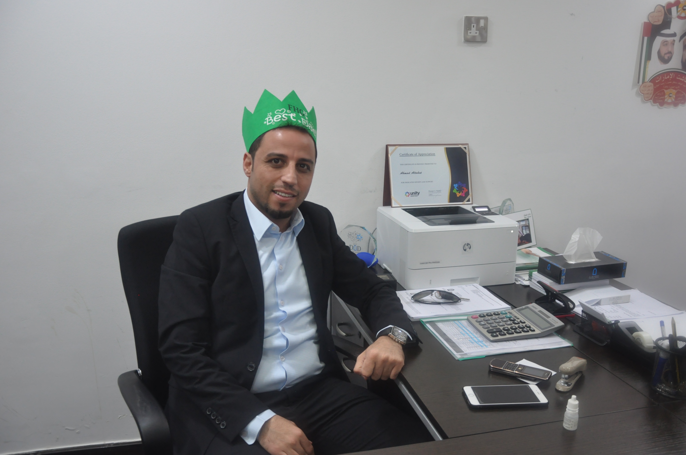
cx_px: 343
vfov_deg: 41.6
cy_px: 228
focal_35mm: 32
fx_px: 600
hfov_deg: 59.6
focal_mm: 21
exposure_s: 1/80
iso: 800
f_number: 3.8
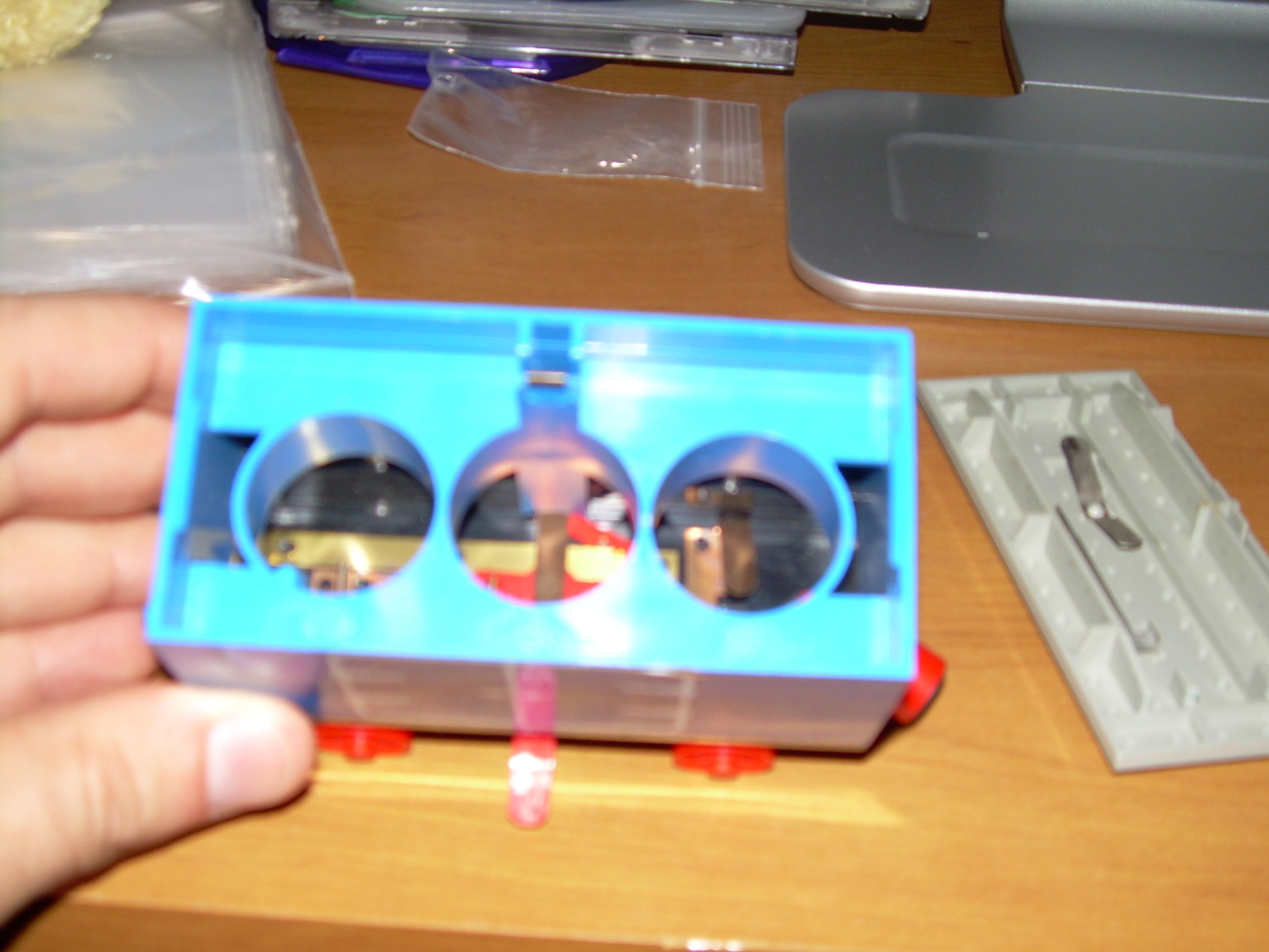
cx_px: 634
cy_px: 476
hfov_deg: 38.2
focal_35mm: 50
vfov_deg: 29.1
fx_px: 1833
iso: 50
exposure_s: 1/60
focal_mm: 8.3
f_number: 3.1
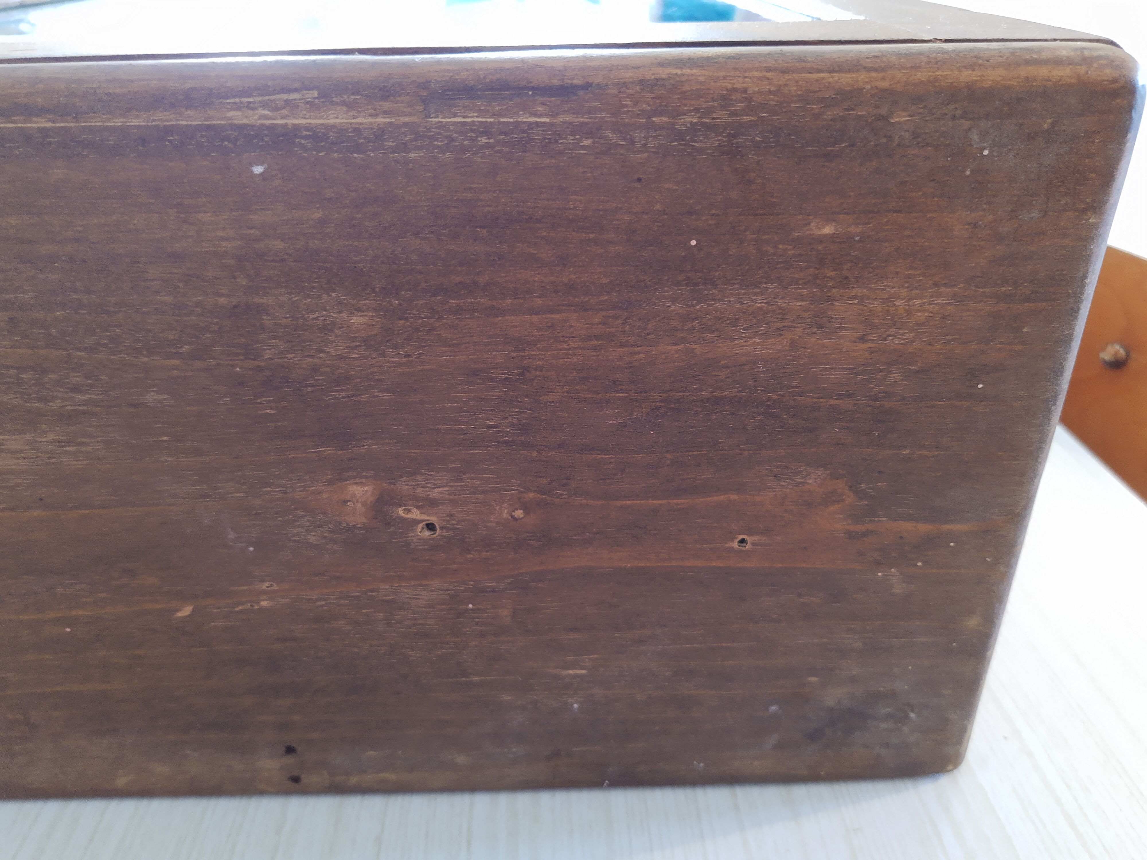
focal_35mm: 26
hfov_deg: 67.3
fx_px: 862
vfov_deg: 53.1
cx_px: 574
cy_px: 430
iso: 184
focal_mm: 4.75
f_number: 1.7
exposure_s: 1/17
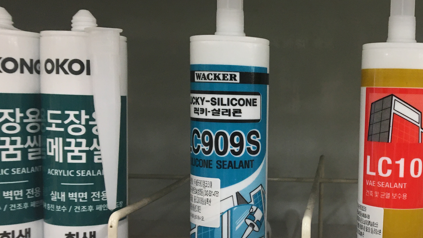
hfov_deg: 38.4
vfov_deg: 23.0
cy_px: 154
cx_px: 337
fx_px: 583
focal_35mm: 52
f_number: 2.2
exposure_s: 1/30
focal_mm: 4.15
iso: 40
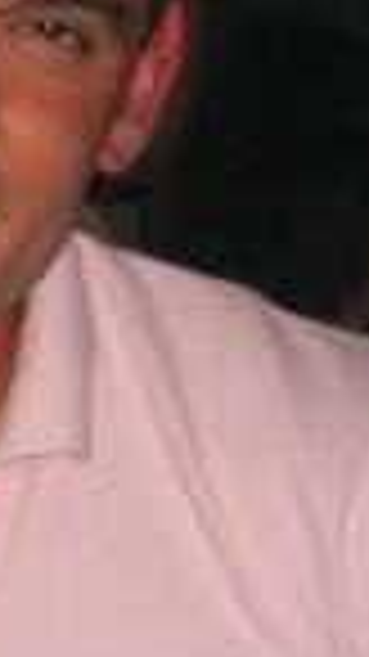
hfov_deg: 7.0
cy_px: 356
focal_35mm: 170
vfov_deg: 12.7
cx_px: -225
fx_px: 2960
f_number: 2.8
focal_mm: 7.9
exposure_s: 1/60
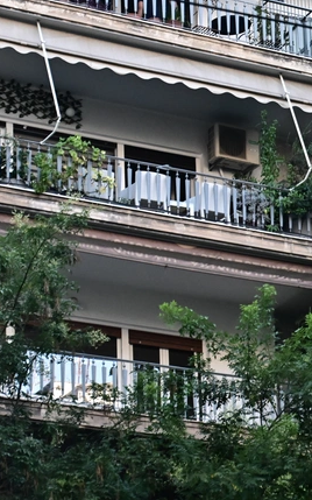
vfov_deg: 12.9
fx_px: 2205
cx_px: 244
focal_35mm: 162
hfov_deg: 8.1
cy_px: 249
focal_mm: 70
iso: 3200
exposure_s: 1/2500
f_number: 4
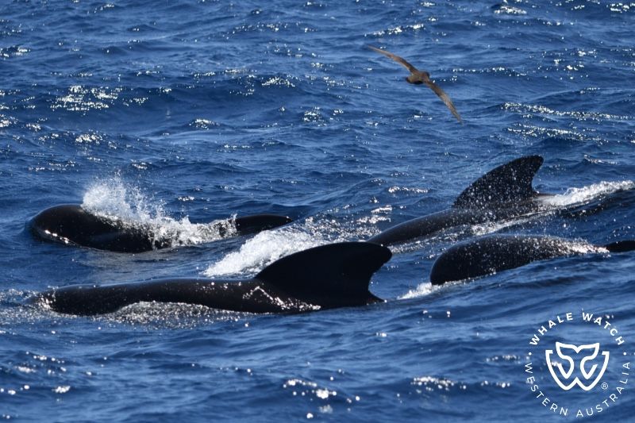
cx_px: 318
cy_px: 212
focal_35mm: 300
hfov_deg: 6.9
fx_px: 5290
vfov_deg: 4.6
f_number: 5.6
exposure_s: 1/8000
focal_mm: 300
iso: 900
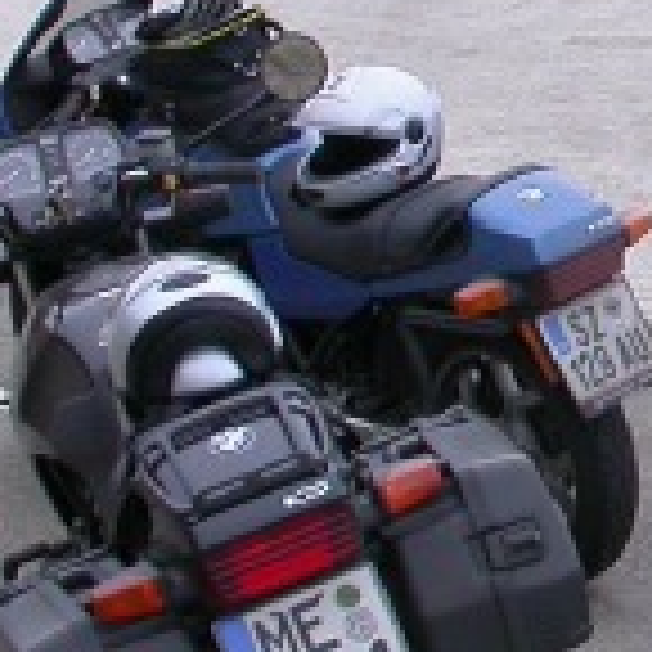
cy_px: 58
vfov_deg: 9.4
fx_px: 3942
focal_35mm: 185
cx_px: 1187
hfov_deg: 9.0
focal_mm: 7.85
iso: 100
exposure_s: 1/56.6
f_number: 4.7
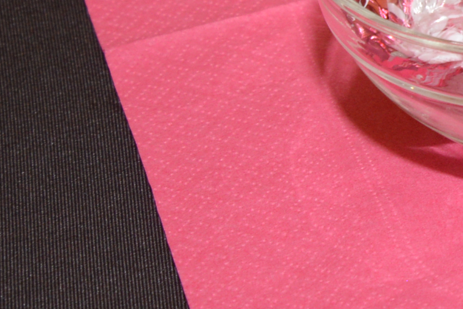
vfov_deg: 5.9
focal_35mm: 231
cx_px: 1030
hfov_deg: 8.3
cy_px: -193
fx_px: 2971
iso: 800
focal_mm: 46
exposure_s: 1/60
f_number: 7.1
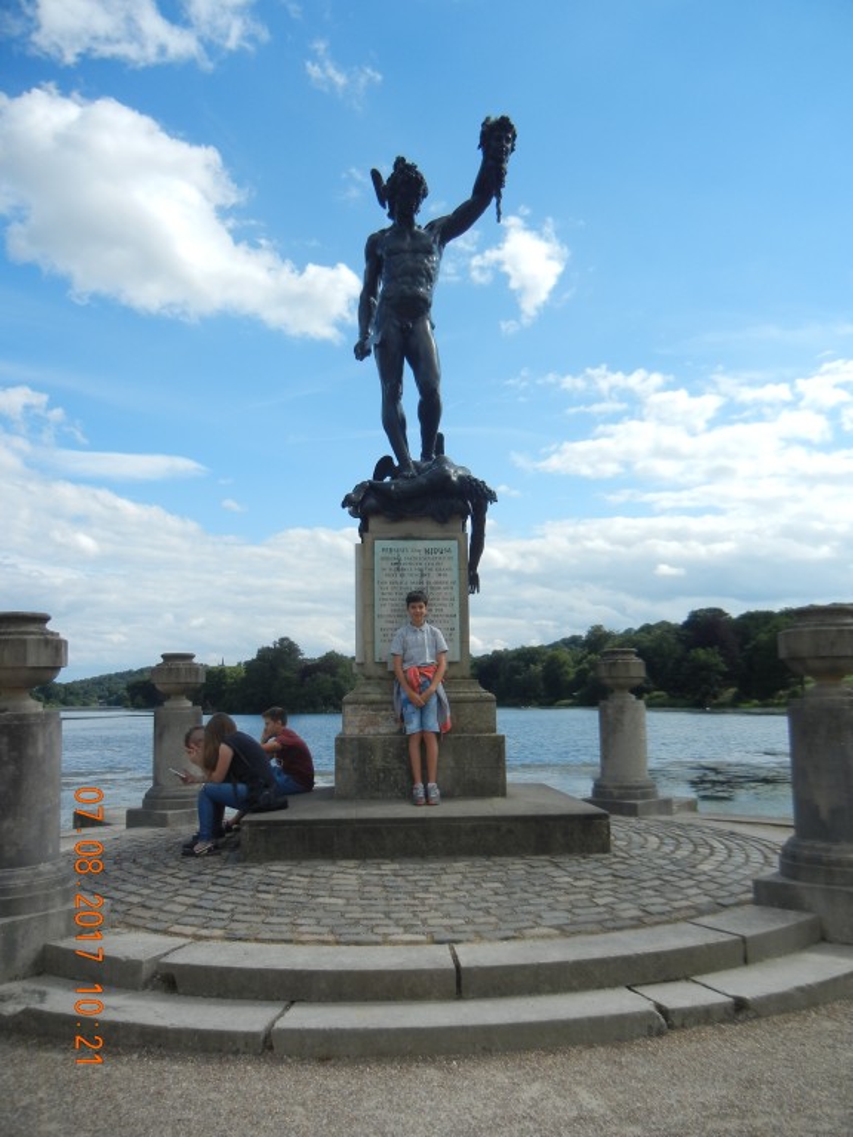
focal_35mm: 30
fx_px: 986
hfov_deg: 46.8
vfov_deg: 60.0
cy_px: 568
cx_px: 426
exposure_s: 1/449
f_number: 7
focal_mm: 5.4
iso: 160
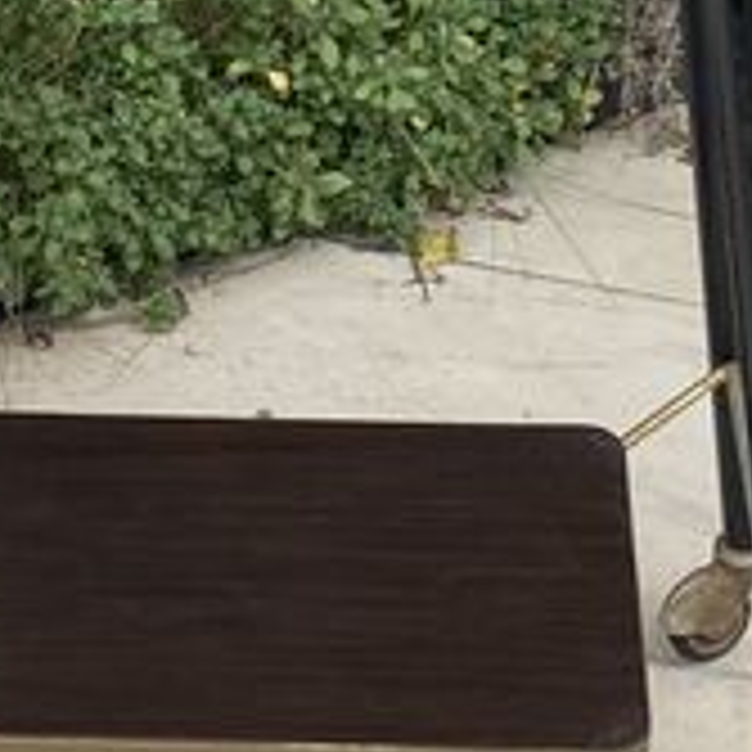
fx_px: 3638
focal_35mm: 148
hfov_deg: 11.8
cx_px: 167
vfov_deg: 11.7
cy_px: 18
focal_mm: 3.99
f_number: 1.8
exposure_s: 1/1043
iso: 20
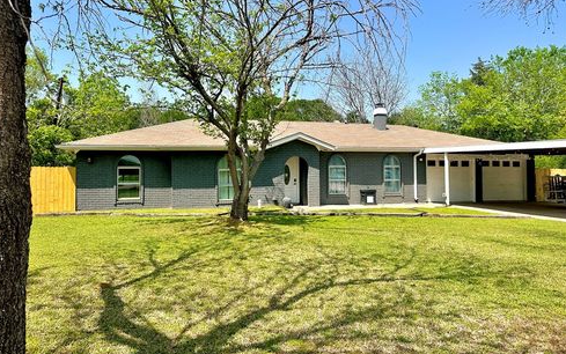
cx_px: 278
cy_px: 161
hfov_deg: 70.4
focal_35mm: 26
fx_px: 401
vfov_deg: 47.6
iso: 80
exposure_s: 1/3597
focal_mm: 6.86
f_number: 1.78
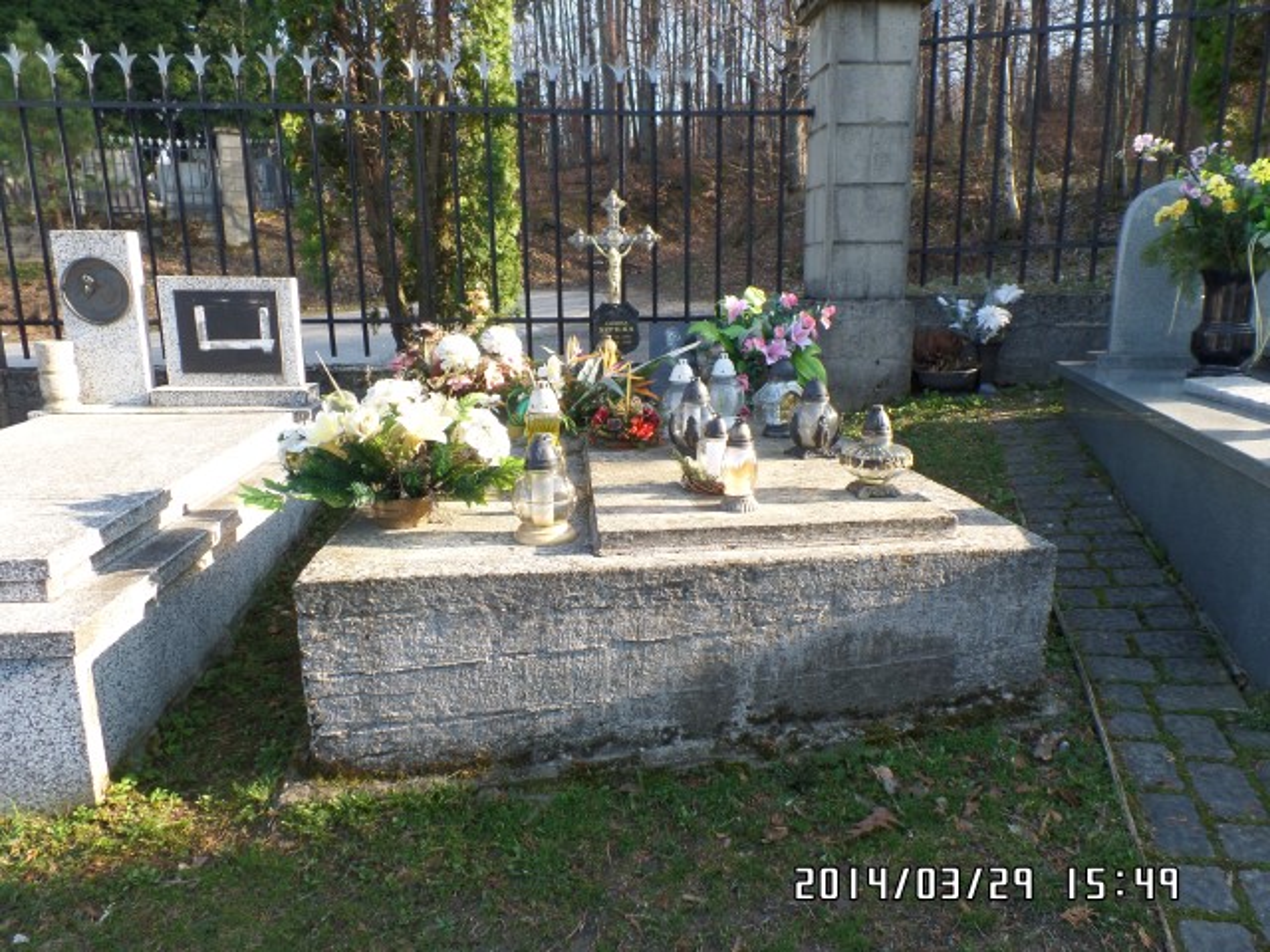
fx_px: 844
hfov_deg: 73.9
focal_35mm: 23
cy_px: 476
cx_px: 635
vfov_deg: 58.9
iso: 100
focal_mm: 4.1
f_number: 3.5
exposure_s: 1/180
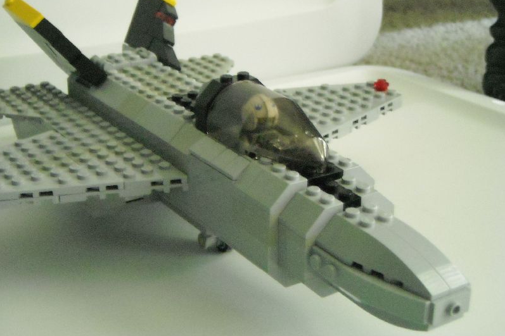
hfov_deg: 28.5
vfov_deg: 19.2
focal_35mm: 71
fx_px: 996
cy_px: 152
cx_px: 252
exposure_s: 1/5
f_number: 3.7
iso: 800
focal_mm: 11.02
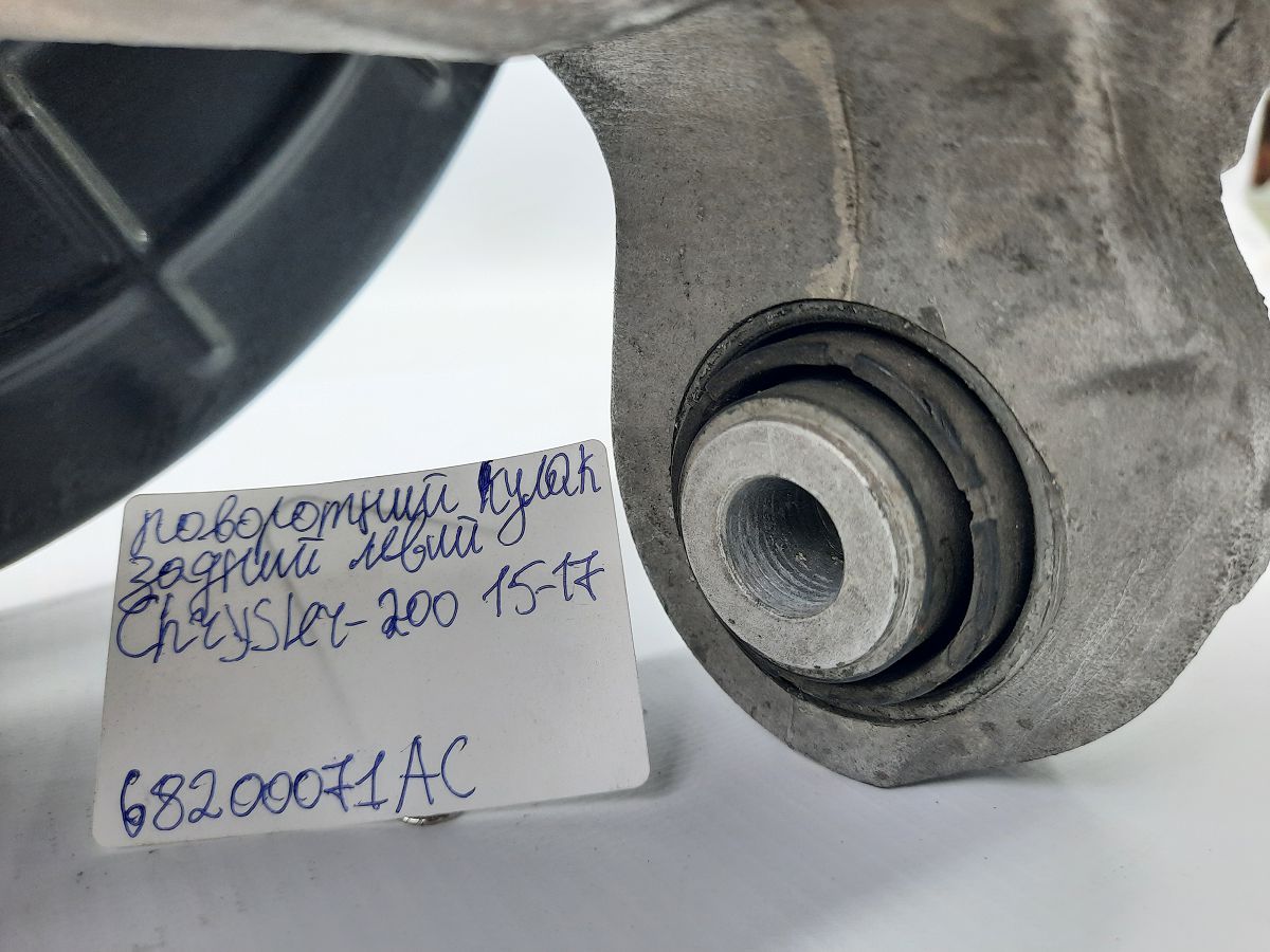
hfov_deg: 69.4
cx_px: 635
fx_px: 917
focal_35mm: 25
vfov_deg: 54.9
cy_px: 476
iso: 320
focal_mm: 4.6
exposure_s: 1/50
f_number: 2
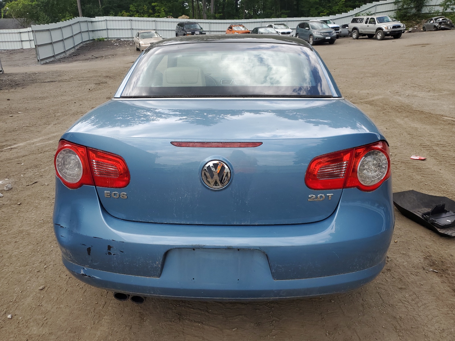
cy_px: 170
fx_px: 342
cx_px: 228
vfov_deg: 53.1
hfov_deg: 67.3
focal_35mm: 26
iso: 50
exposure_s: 1/1250
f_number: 1.5
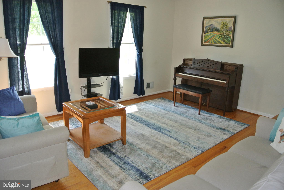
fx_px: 213
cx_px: 142
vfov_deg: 48.0
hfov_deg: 67.3
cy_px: 95
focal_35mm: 27
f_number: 3.5
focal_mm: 10
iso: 450
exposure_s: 1/60
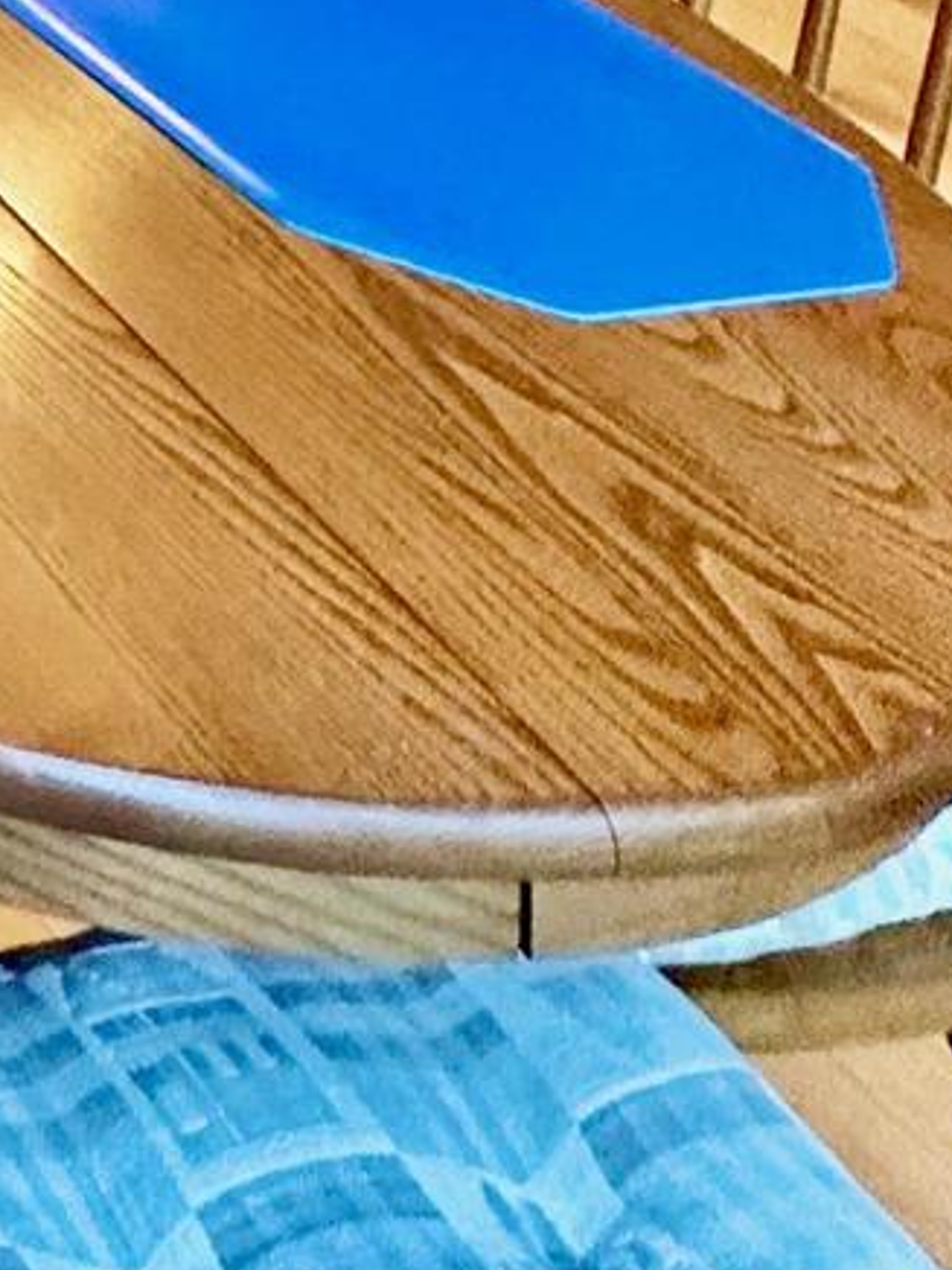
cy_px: -1320
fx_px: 2714
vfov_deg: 17.7
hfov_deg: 13.1
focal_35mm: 74
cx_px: -1520
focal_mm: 2.22
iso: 200
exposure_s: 1/60
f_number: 2.2
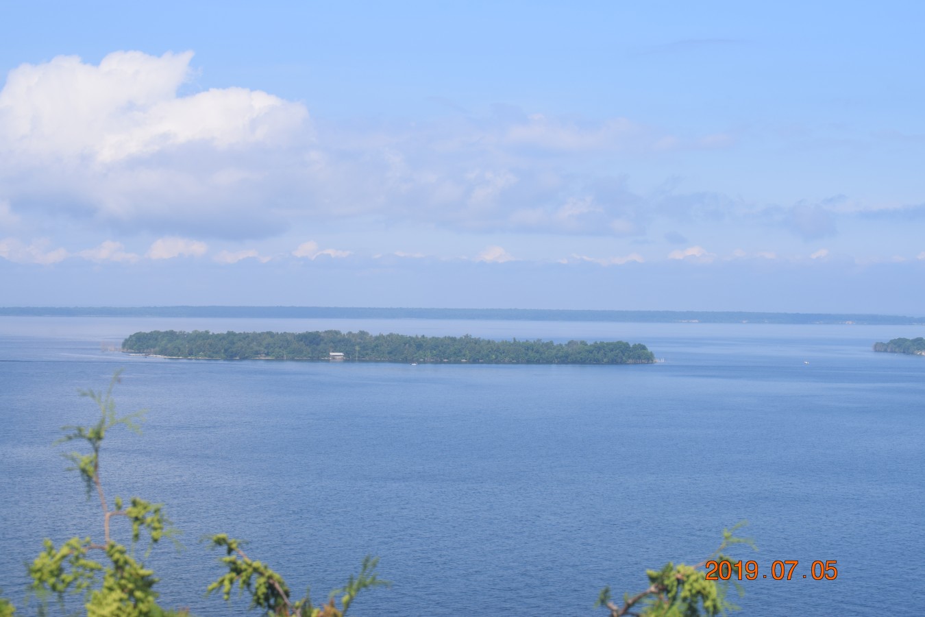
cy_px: 308
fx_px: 2120
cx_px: 462
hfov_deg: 24.6
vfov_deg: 16.6
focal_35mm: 82
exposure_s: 1/400
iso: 200
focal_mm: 55
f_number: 10
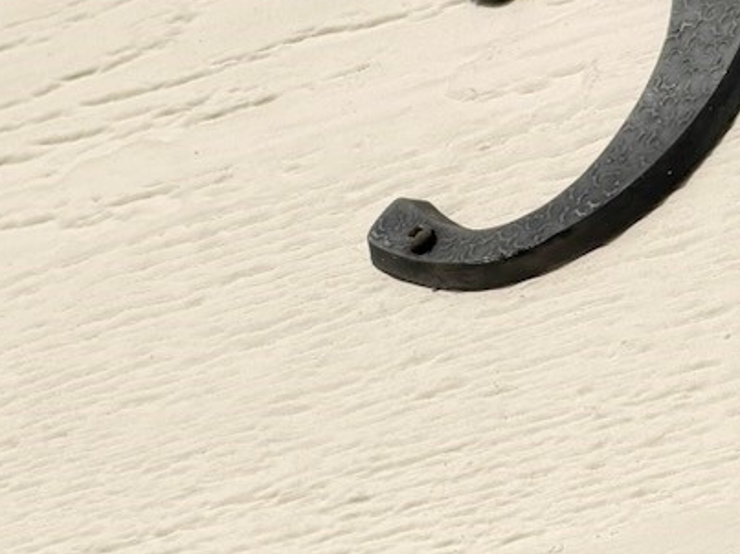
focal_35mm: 318
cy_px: -174
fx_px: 6796
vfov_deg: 4.7
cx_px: 988
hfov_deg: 6.2
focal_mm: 16.89
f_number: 2.8
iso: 25
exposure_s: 1/631
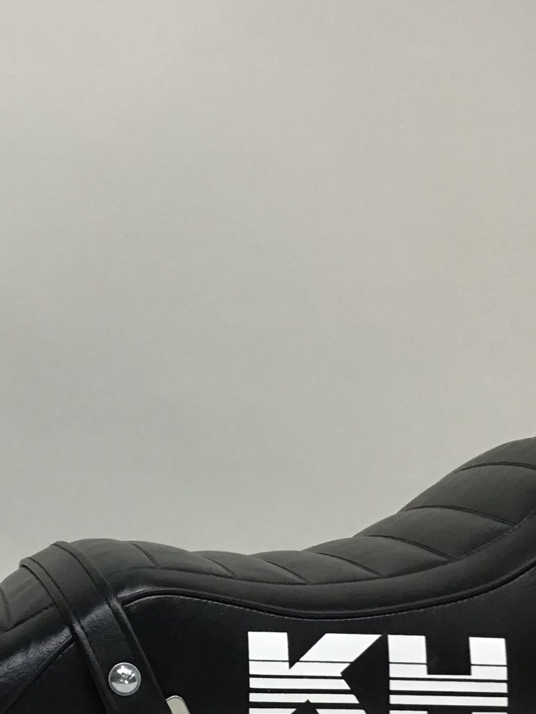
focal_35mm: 59
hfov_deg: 24.3
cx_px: 78
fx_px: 1218
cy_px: 477
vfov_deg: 32.4
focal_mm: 3.3
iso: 40
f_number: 2.4
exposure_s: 1/30
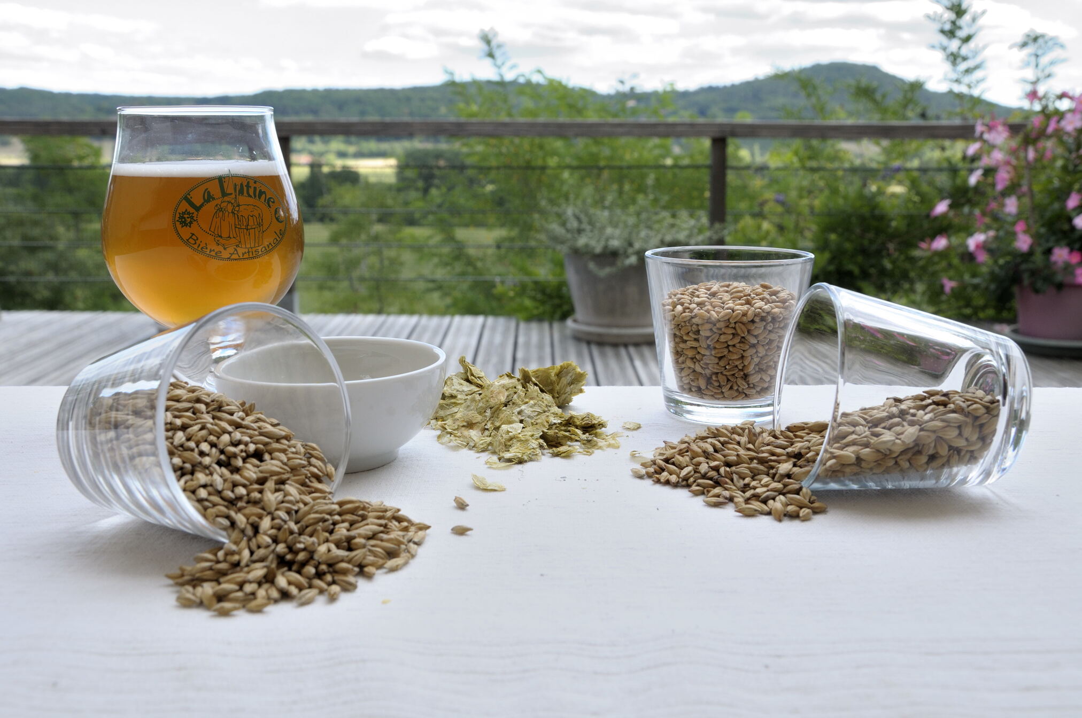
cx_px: 541
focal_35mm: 39
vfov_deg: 34.1
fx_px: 1171
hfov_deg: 49.6
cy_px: 359
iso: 400
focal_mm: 26
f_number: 11
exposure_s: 1/100
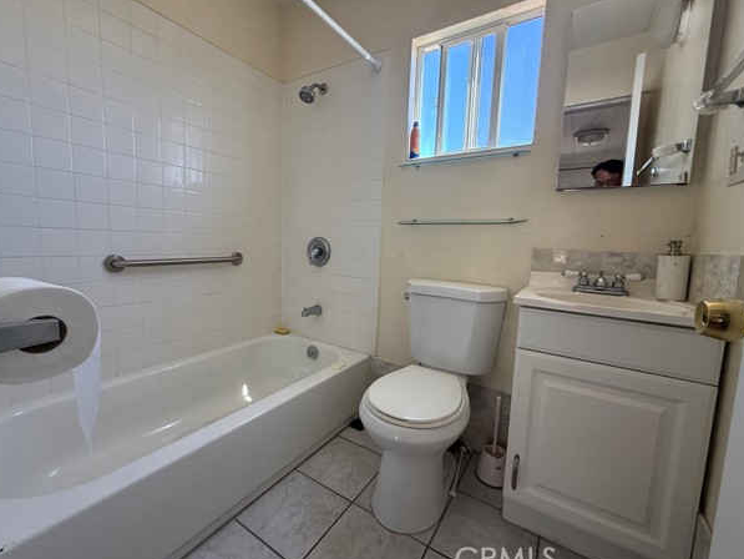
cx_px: 361
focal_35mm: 15
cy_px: 277
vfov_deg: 81.8
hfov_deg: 98.1
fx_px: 322
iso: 125
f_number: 2.2
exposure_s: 1/99
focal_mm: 2.22
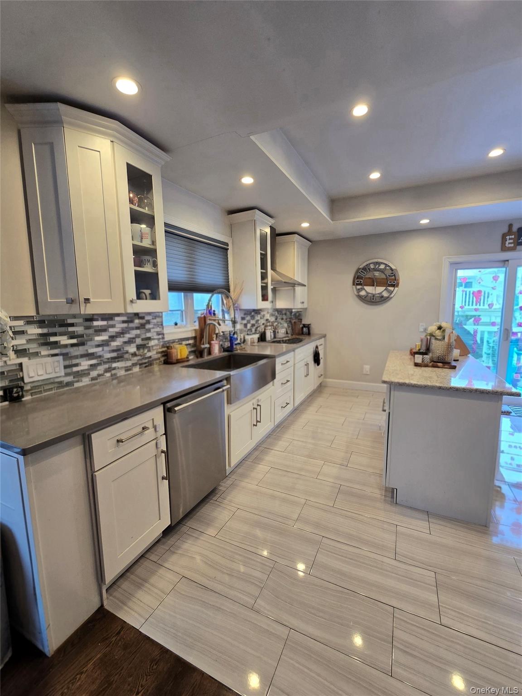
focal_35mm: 13
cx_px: 261
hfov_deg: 89.9
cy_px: 348
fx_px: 261
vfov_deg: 106.2
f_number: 2.2
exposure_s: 1/60.2
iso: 100
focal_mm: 2.2
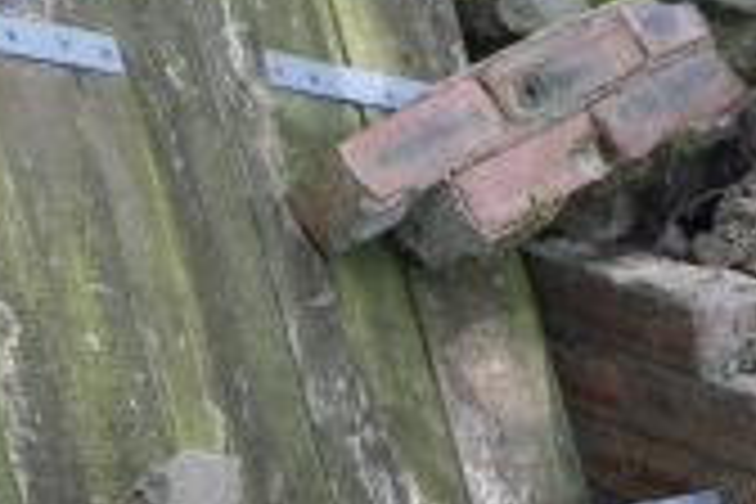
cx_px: 328
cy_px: 664
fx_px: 3507
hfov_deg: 12.3
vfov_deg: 8.1
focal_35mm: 167
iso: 200
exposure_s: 1/125
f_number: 2.8
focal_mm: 23
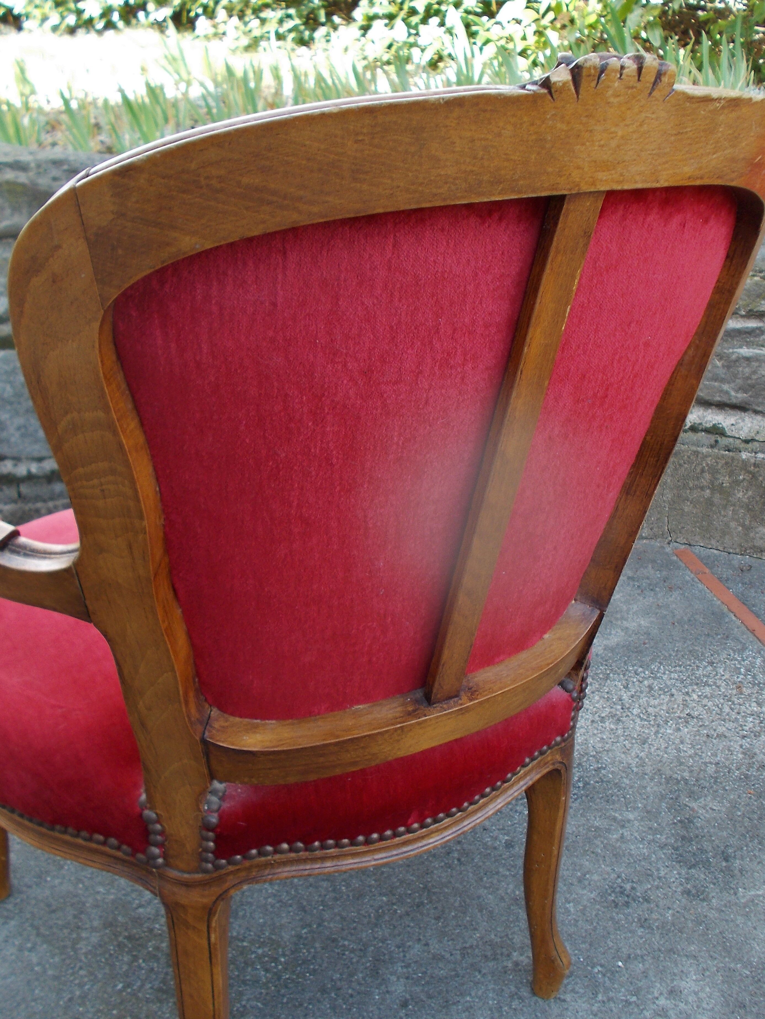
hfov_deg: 46.8
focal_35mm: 30
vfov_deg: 60.0
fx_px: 884
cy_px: 510
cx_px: 382
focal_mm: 5.3
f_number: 3.4
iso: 80
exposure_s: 1/60
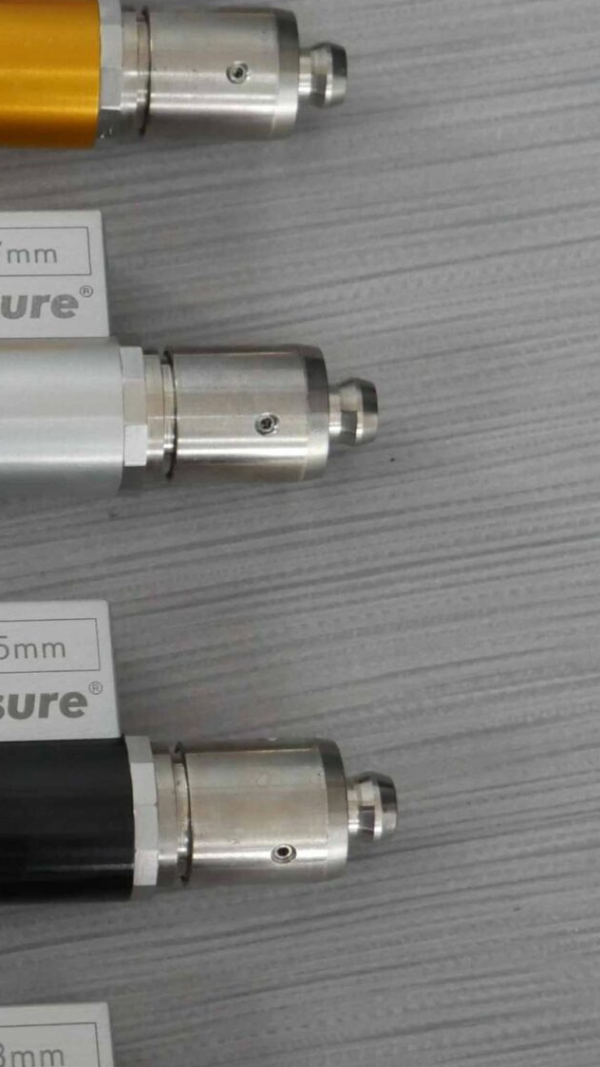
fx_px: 3791
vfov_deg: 16.0
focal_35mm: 134
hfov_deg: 8.9
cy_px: 299
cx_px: -173
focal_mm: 27
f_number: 5.3
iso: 1250
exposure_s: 1/60
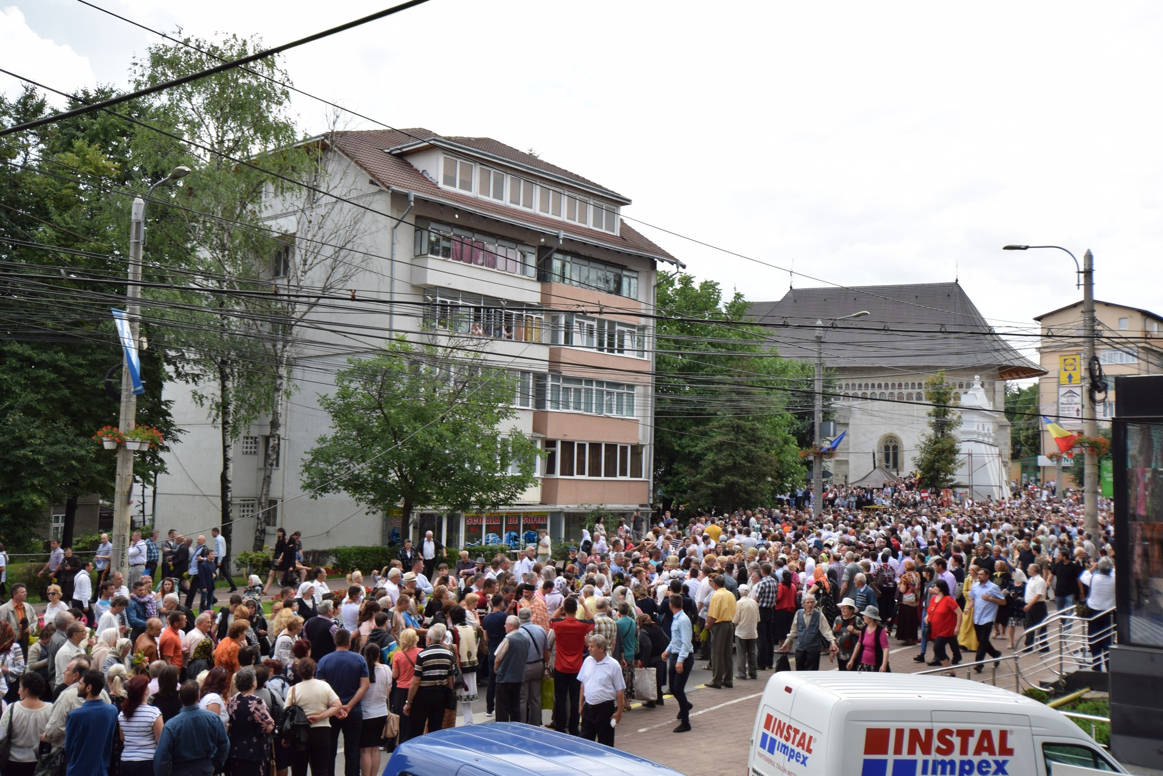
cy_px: 388
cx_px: 582
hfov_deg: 53.1
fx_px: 1163
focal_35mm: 36
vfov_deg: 36.9
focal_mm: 24
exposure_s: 1/100
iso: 100
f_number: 7.1
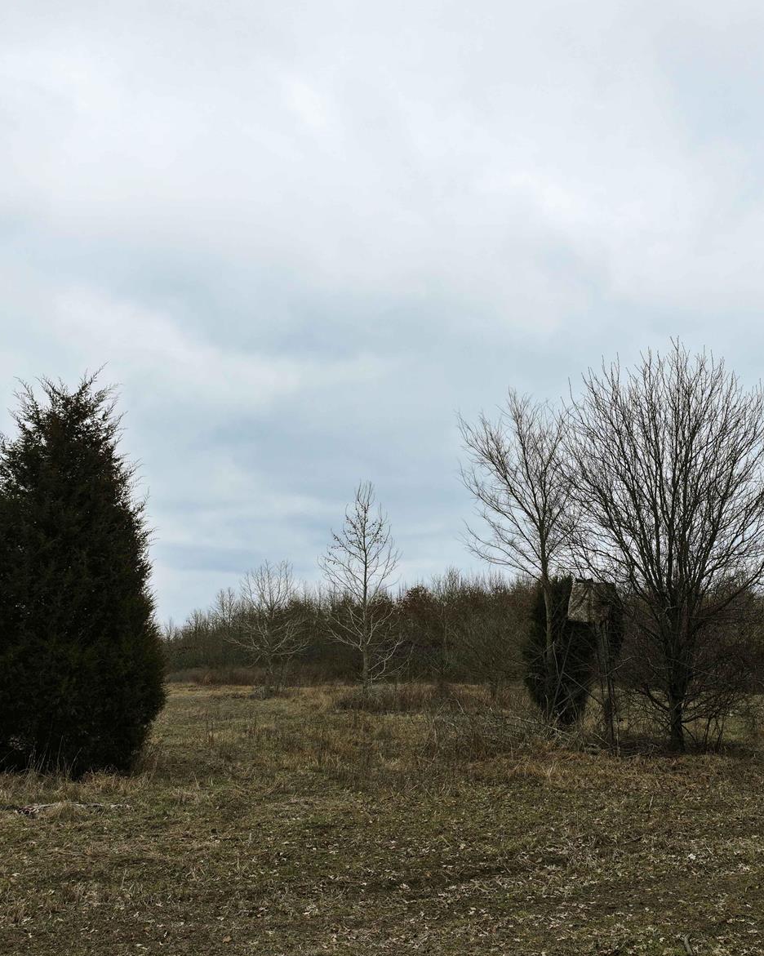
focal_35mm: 32
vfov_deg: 55.7
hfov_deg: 44.9
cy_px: 482
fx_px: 905
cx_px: 522
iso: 120
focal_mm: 12.29
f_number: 2.8
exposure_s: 1/800
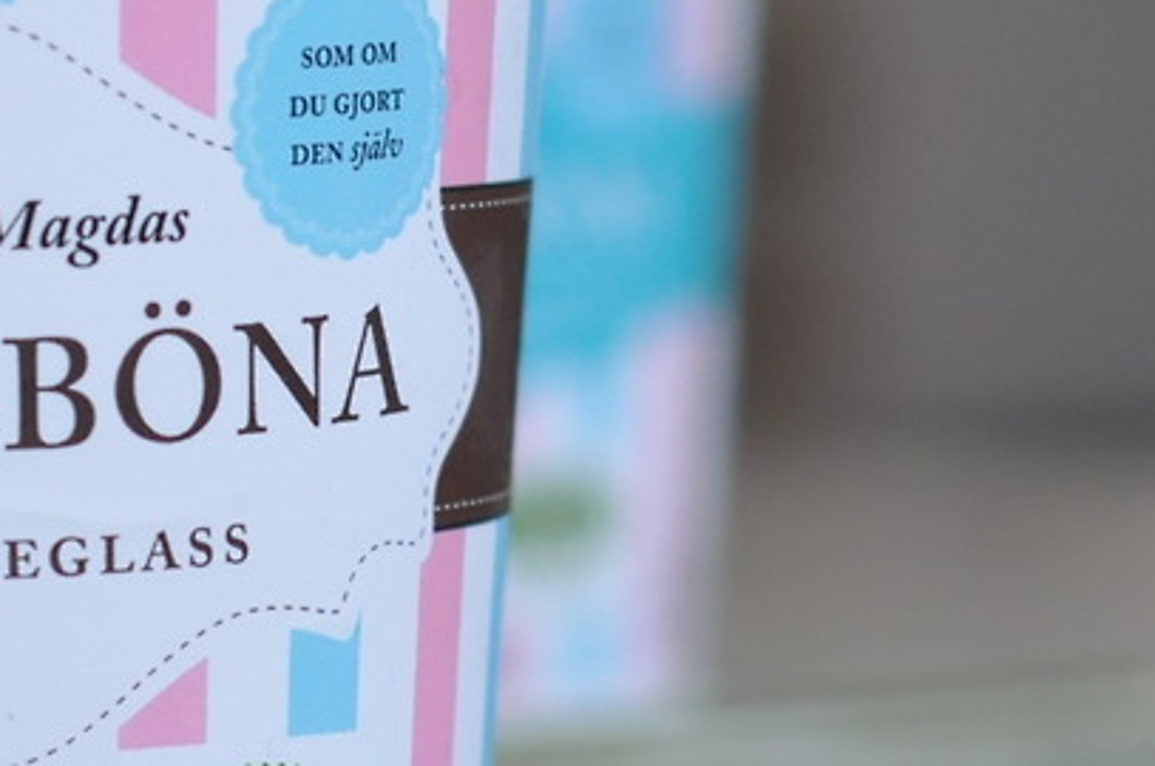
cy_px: 224
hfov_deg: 8.6
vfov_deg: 5.8
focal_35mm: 236
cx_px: -448
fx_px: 7560
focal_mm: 50
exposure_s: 1/60
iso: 800
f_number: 4
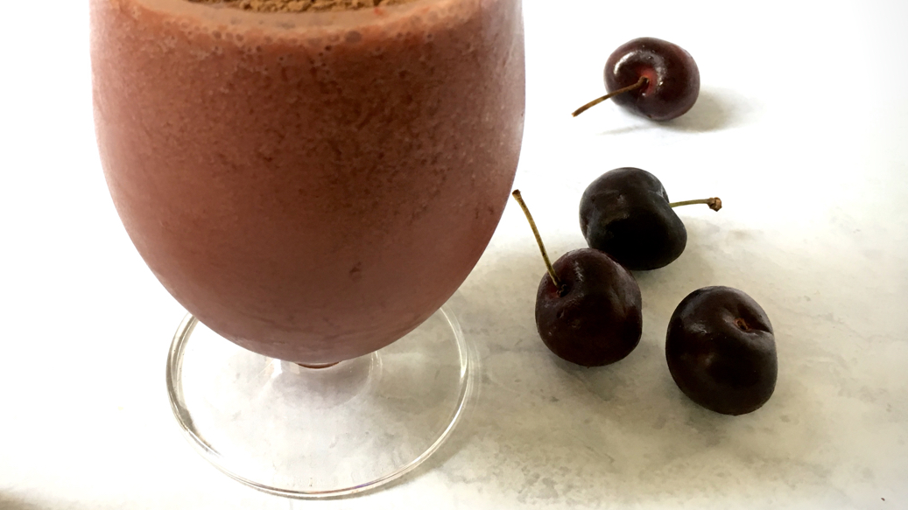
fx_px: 939
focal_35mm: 39
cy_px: 162
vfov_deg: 30.2
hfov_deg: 51.2
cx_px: 354
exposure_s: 1/30
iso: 80
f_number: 2.2
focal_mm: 4.15
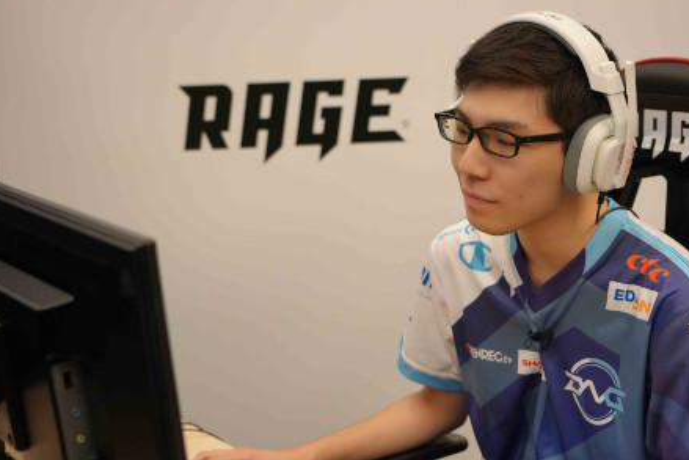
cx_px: 394
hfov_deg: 31.8
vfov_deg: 21.6
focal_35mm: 63
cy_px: 253
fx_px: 1206
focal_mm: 54
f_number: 4
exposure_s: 1/200
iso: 1600
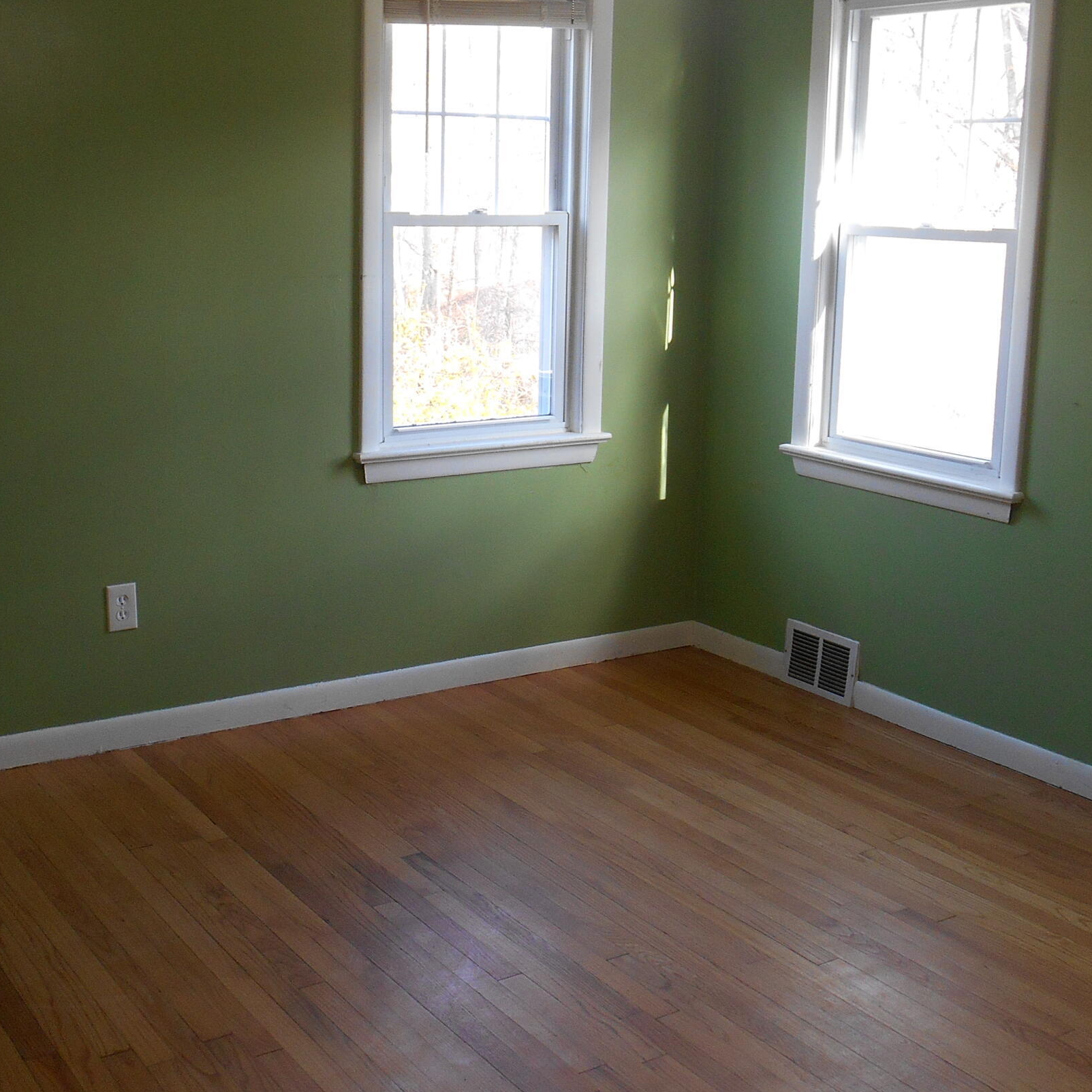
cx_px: 493
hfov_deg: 39.1
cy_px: 476
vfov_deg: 39.1
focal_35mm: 43
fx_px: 1535
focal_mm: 4.7
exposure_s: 1/30
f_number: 3.4
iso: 140
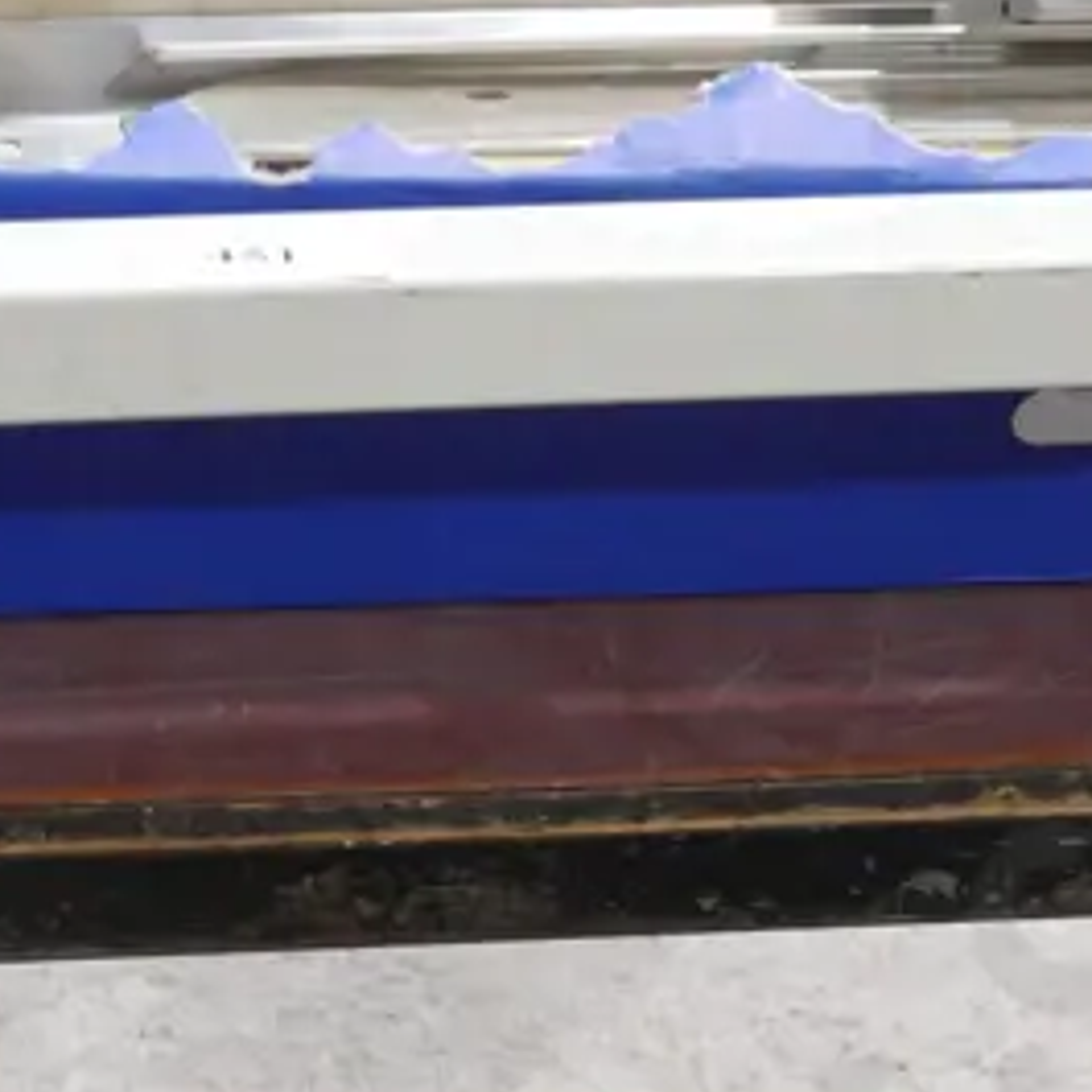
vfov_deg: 13.5
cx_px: 270
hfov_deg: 15.0
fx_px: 4140
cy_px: 1970
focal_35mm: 116
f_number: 5
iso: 1250
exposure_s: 1/60
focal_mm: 17
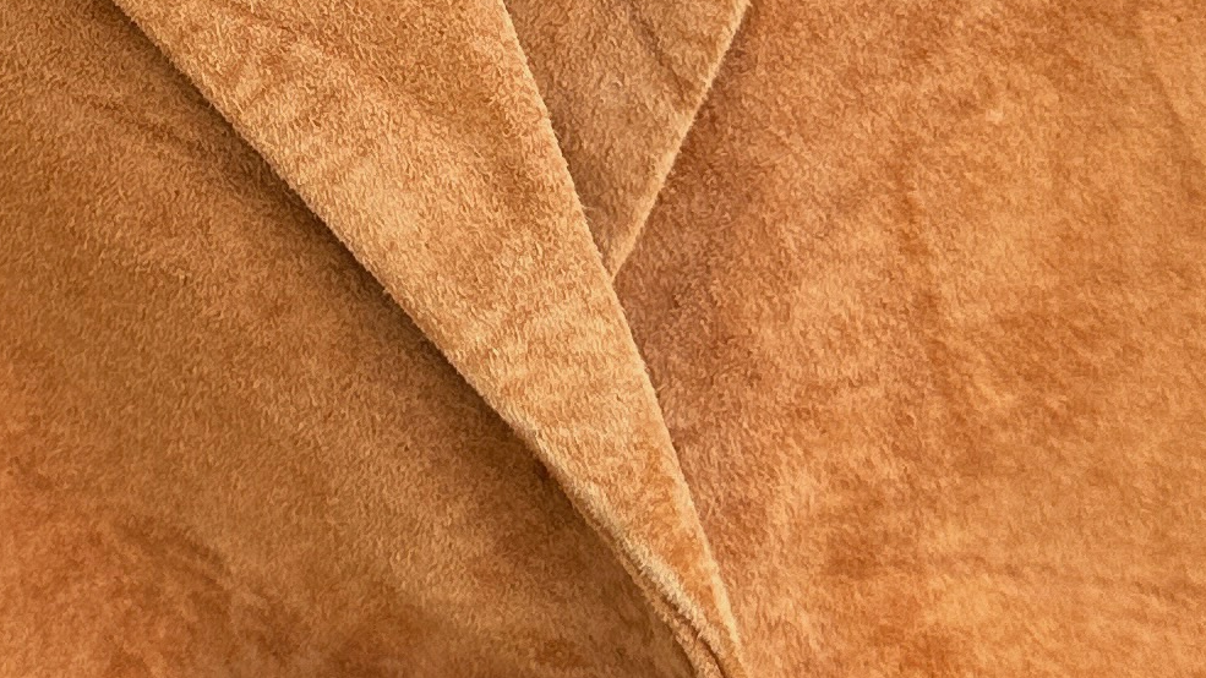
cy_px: -650
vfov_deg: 10.5
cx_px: 75
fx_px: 3422
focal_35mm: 107
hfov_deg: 19.5
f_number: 1.78
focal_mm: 6.86
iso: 80
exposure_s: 1/437
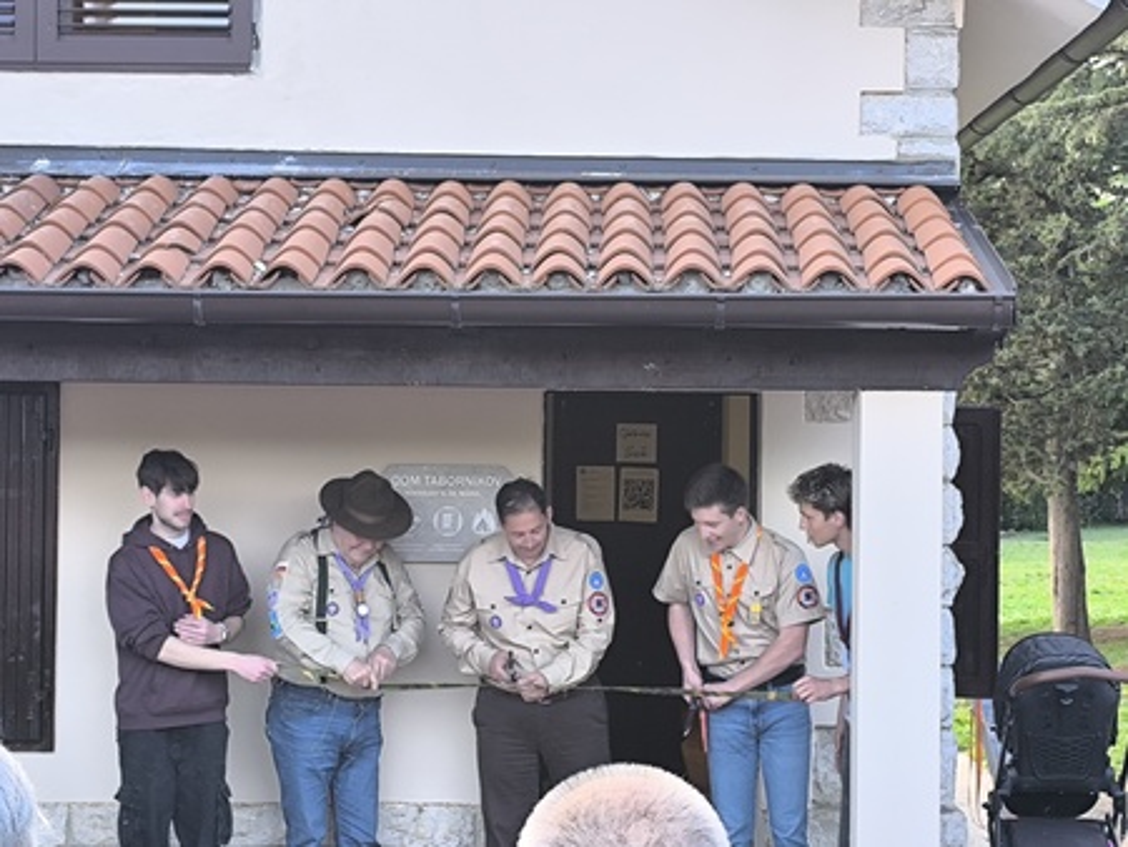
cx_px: 564
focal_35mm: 91
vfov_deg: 16.3
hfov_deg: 21.5
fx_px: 2967
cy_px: 424
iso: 100
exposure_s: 1/100
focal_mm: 6.14
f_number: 1.65
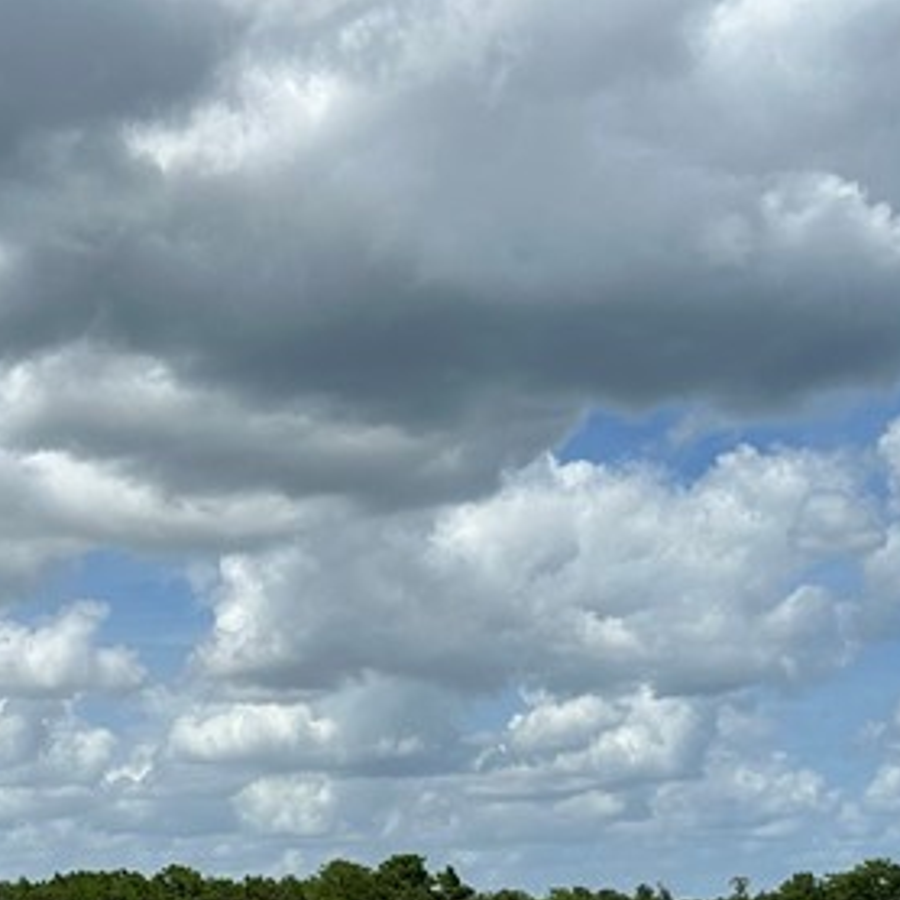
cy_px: 822
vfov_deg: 21.7
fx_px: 2294
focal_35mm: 78
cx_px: 346
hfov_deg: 22.2
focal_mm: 6.86
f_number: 1.78
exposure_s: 1/9709
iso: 80
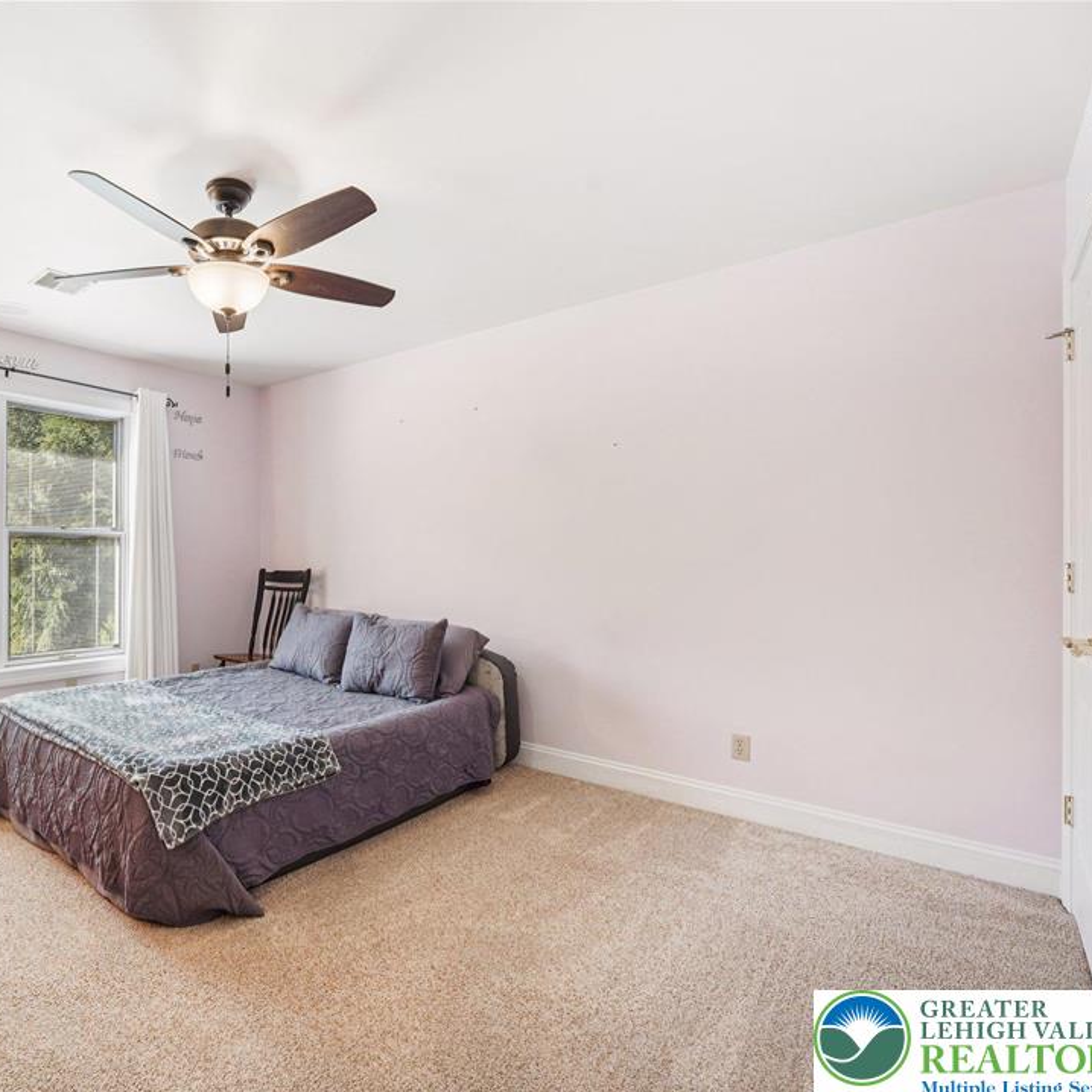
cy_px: 548
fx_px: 642
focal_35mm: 18
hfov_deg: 76.6
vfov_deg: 80.7
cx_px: 318
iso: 500
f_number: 8
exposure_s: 1/30
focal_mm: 14
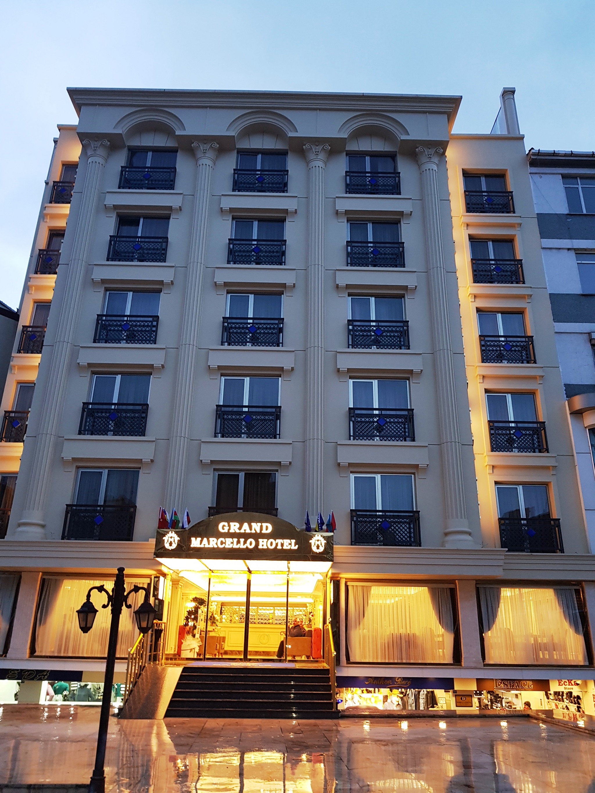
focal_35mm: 26
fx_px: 596
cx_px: 298
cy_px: 396
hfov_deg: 53.1
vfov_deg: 67.3
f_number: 1.7
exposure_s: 1/25
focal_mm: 4.2
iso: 100
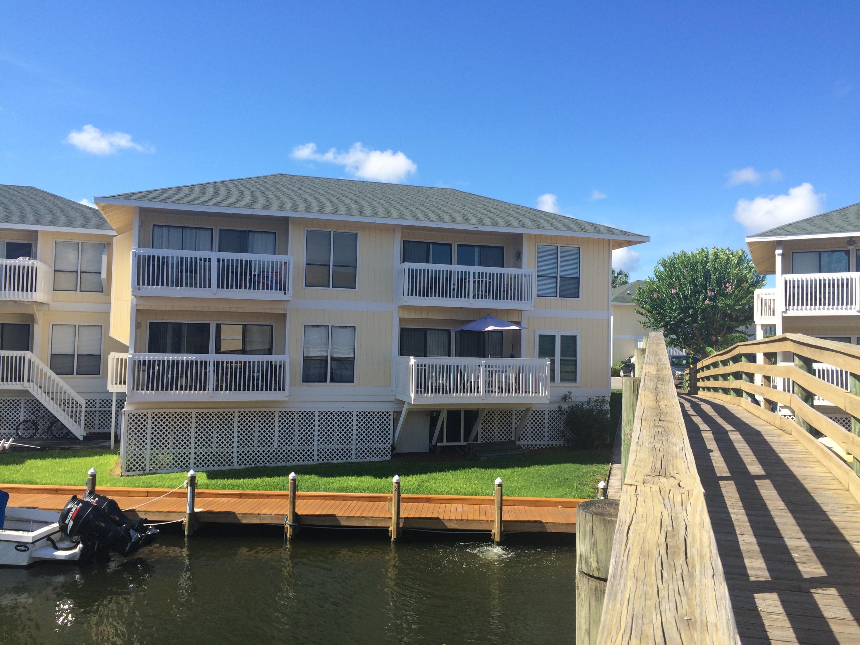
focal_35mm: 29
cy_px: 322
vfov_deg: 48.2
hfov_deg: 61.7
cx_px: 430
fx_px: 720
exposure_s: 1/1325
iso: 32
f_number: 2.2
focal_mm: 4.15
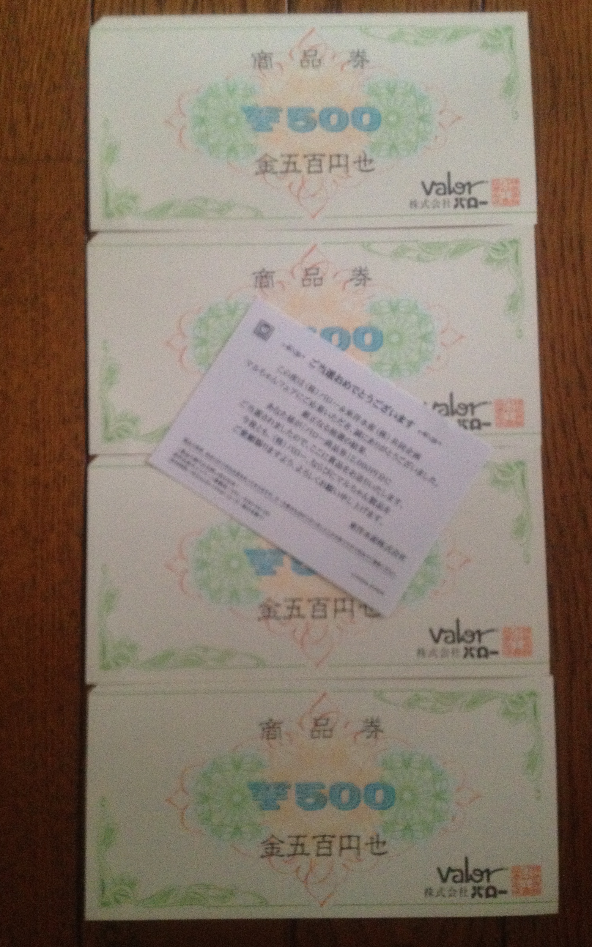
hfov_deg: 33.6
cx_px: 298
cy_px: 465
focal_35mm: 38
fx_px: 981
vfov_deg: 51.5
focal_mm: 4.28
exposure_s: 1/20
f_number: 2.4
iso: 400
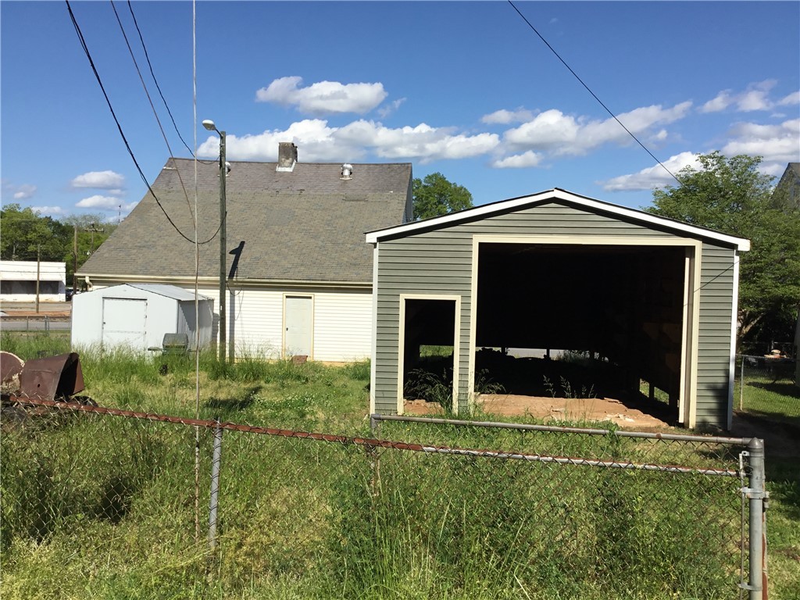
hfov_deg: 58.4
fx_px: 716
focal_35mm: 31
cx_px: 400
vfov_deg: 45.4
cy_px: 300
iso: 25
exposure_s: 1/2146
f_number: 2.4
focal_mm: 3.3
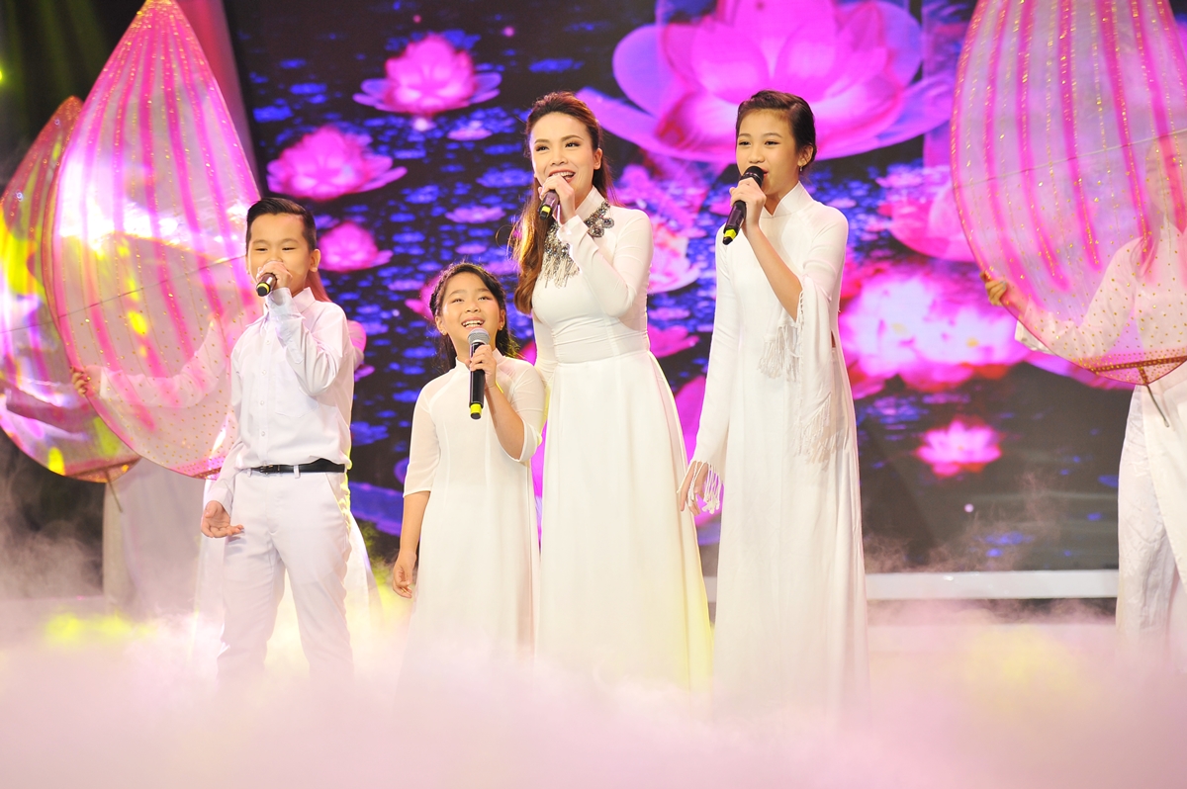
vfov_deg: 11.4
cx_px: 594
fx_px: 3953
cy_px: 394
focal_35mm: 120
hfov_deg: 17.1
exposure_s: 1/125
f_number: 4.5
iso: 640
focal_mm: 120
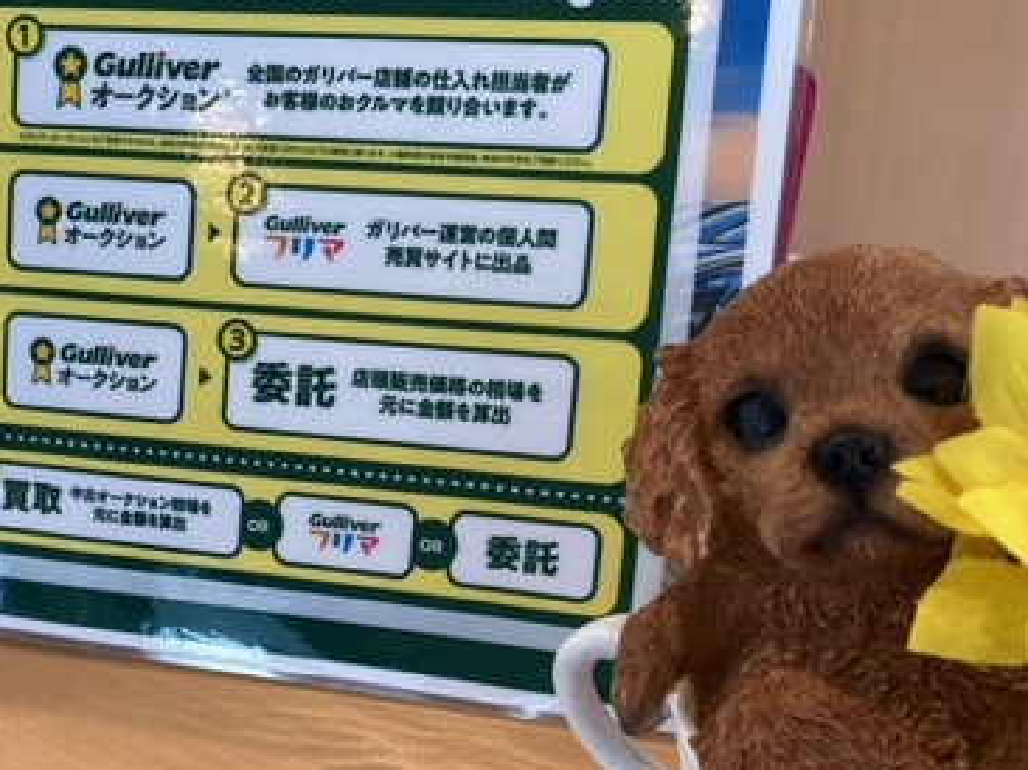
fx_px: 1454
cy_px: 514
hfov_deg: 38.6
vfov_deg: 29.4
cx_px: 357
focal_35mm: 49
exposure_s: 1/100
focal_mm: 3.99
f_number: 1.8
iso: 25
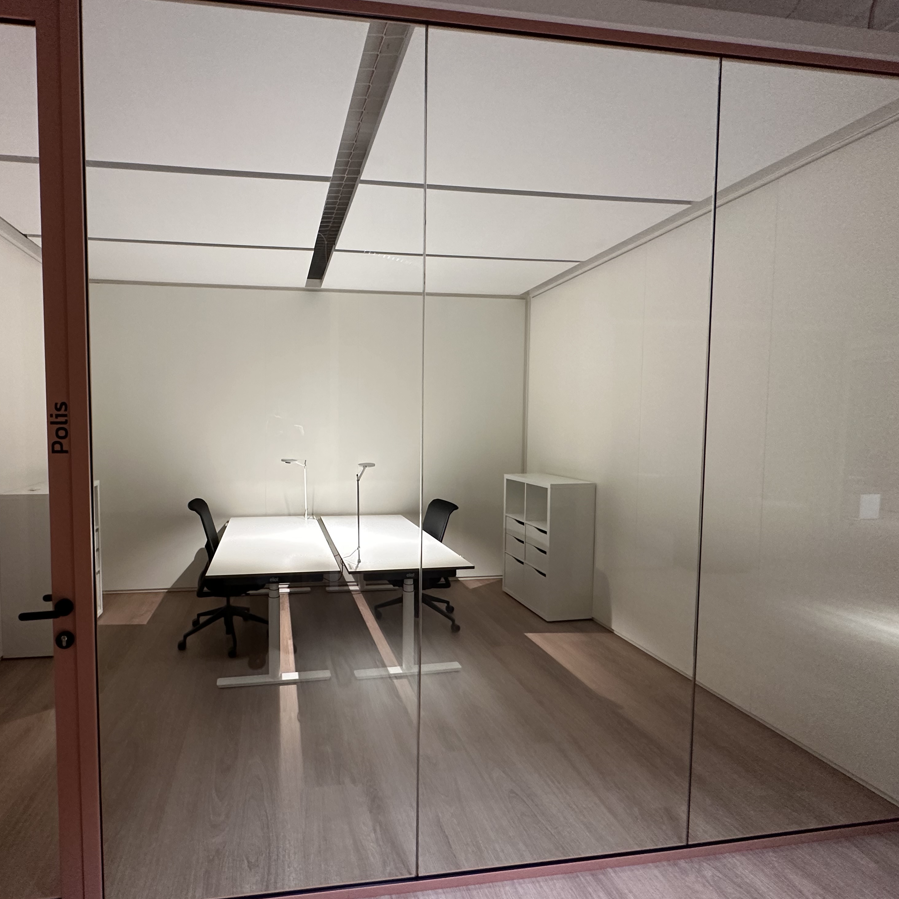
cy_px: 451
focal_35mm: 17
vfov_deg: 84.0
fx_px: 500
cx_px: 334
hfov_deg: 82.3
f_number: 2.2
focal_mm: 2.22
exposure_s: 1/70
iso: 320
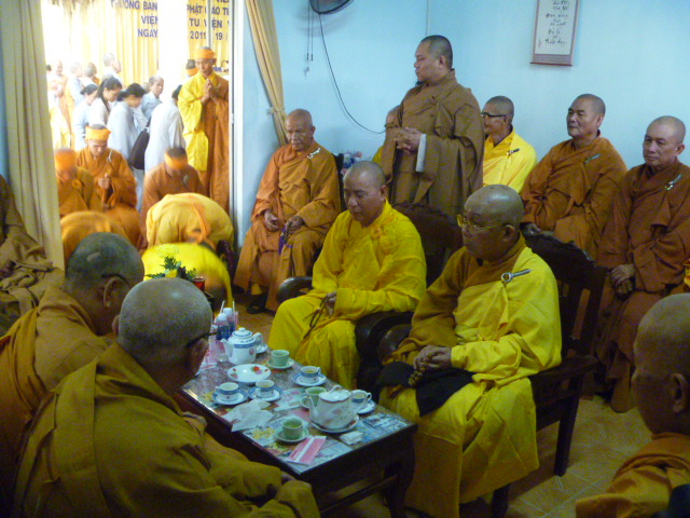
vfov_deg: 40.7
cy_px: 259
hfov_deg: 52.6
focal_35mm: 35
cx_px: 345
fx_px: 698
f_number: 3.5
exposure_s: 1/13
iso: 800
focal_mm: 6.3
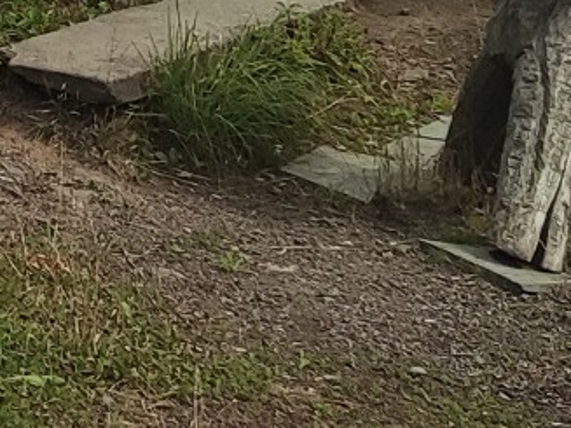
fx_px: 2985
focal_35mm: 181
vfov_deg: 7.5
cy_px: -675
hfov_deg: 9.2
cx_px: -1022
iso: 50
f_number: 1.79
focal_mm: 4.71
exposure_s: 1/1731
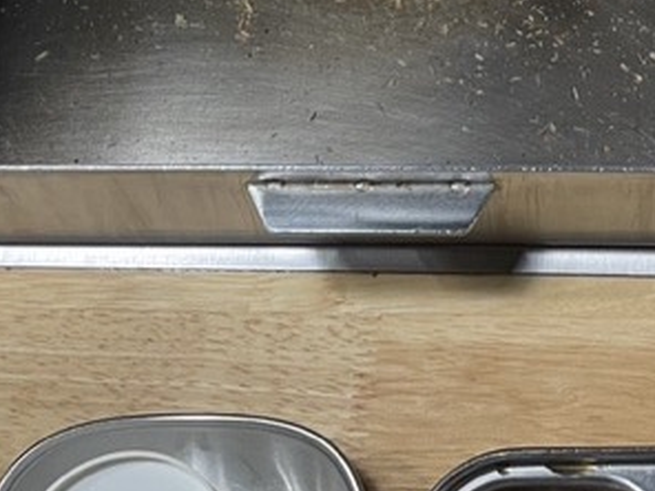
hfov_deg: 21.5
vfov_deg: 16.1
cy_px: 14
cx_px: 540
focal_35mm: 90
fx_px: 1703
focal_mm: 4.2
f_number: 1.6
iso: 160
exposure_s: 1/60
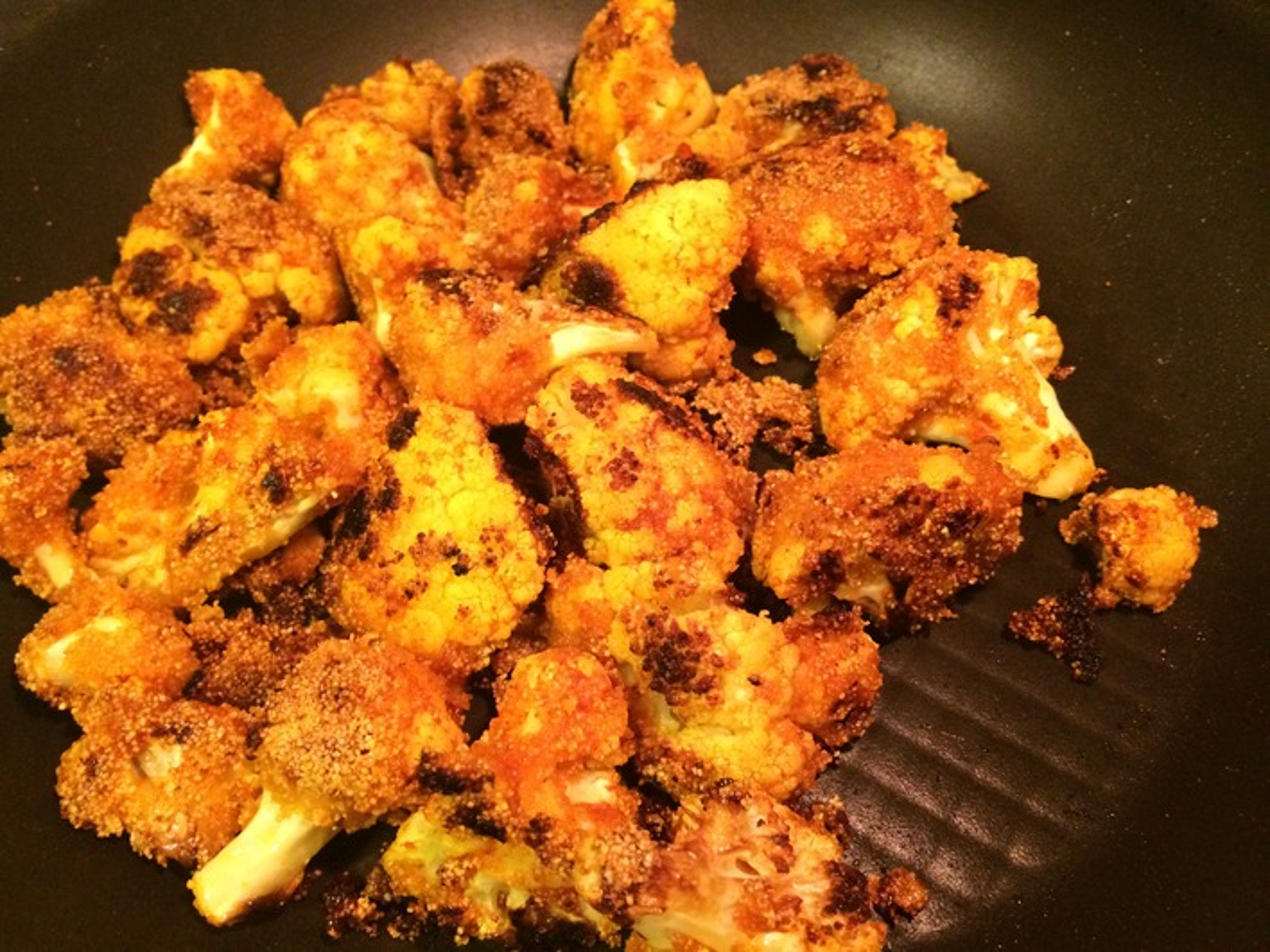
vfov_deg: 46.8
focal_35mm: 30
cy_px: 476
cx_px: 635
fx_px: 1101
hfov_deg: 60.0
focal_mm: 4.12
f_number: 2.2
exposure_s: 1/30
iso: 320
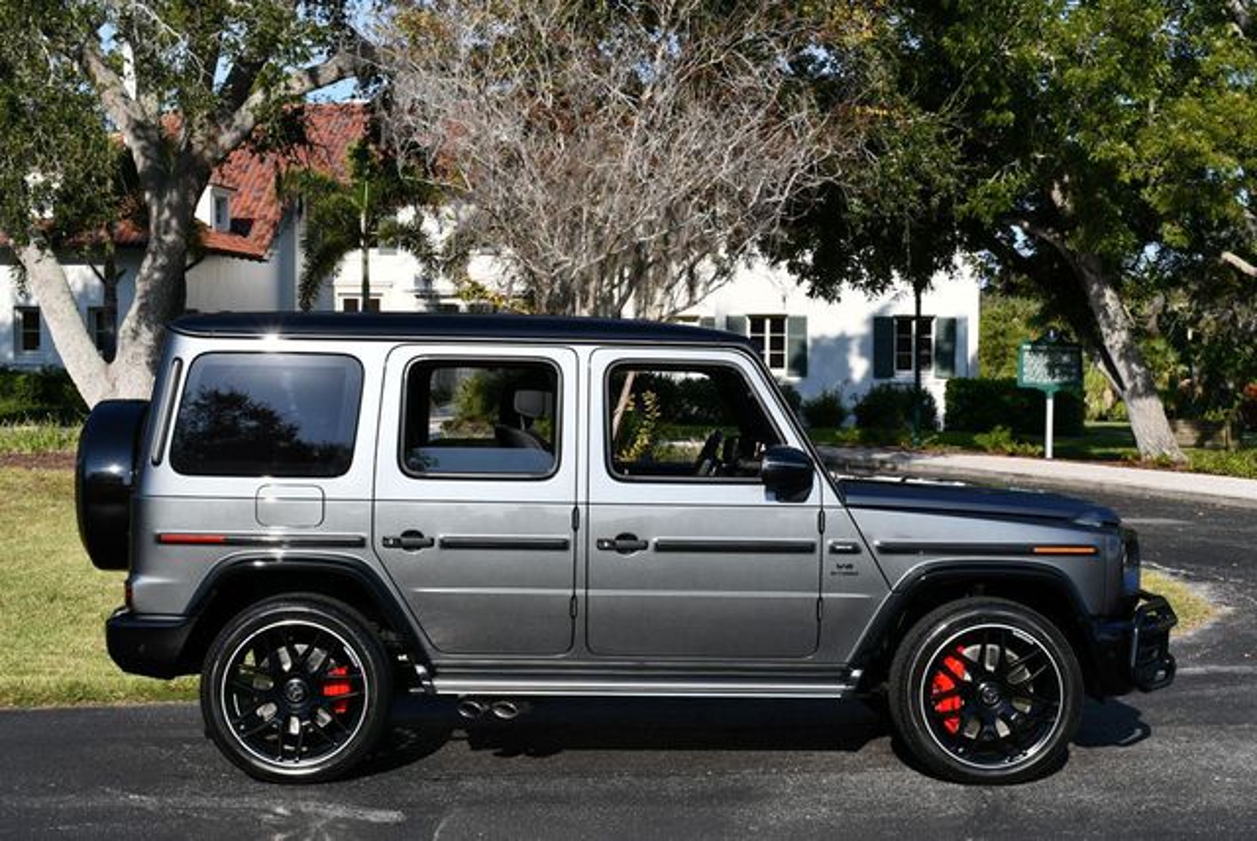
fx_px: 2167
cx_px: 628
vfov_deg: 22.0
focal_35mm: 62
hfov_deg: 32.4
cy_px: 420
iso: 100
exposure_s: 1/320
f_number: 9
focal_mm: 31
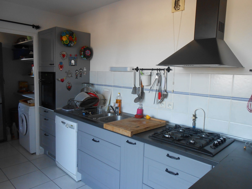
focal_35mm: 26
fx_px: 189
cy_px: 94
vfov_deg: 53.1
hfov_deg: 67.3
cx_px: 126
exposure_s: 1/30
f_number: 3.5
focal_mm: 4.6
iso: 160
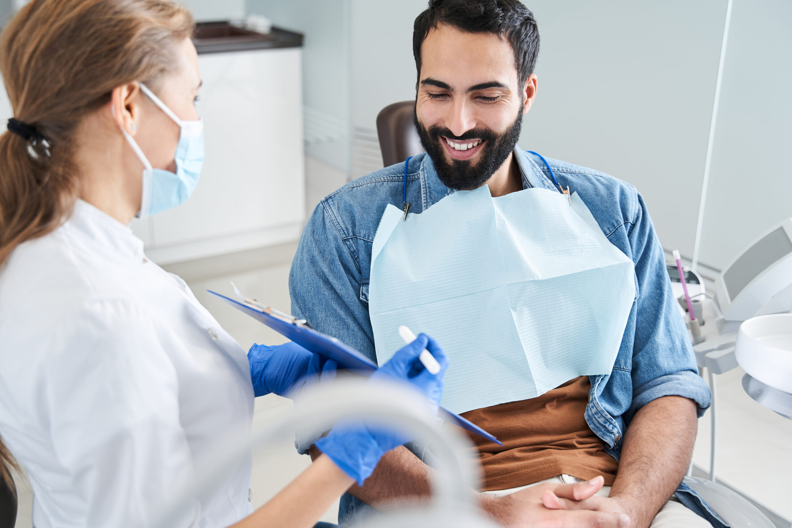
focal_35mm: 45
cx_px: 396
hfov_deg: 43.6
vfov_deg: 29.9
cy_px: 264
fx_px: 990
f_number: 3.2
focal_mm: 45
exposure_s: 1/160
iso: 125
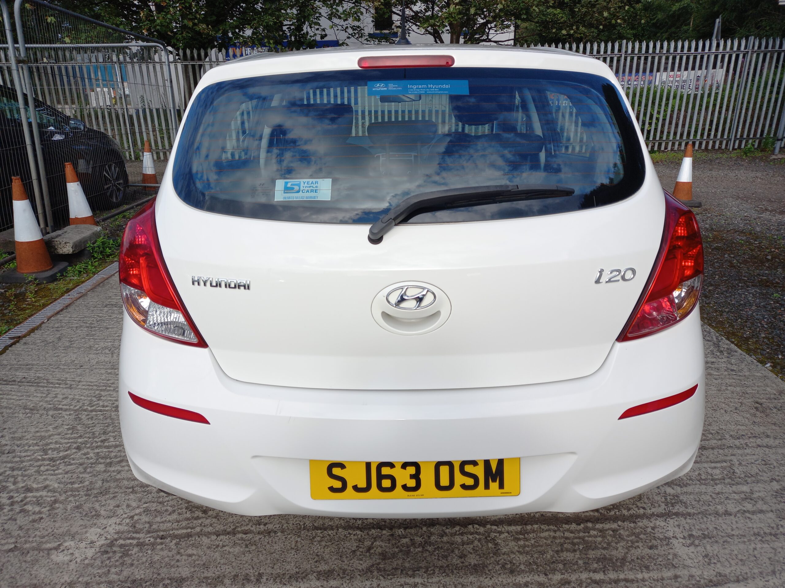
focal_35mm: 25
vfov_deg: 54.9
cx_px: 392
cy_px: 294
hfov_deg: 69.4
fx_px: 567
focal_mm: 4.6
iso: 25
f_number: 2
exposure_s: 1/546
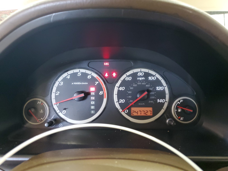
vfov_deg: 53.1
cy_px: 86
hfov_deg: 67.3
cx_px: 114
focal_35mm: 26
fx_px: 171
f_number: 1.5
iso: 327
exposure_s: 1/30
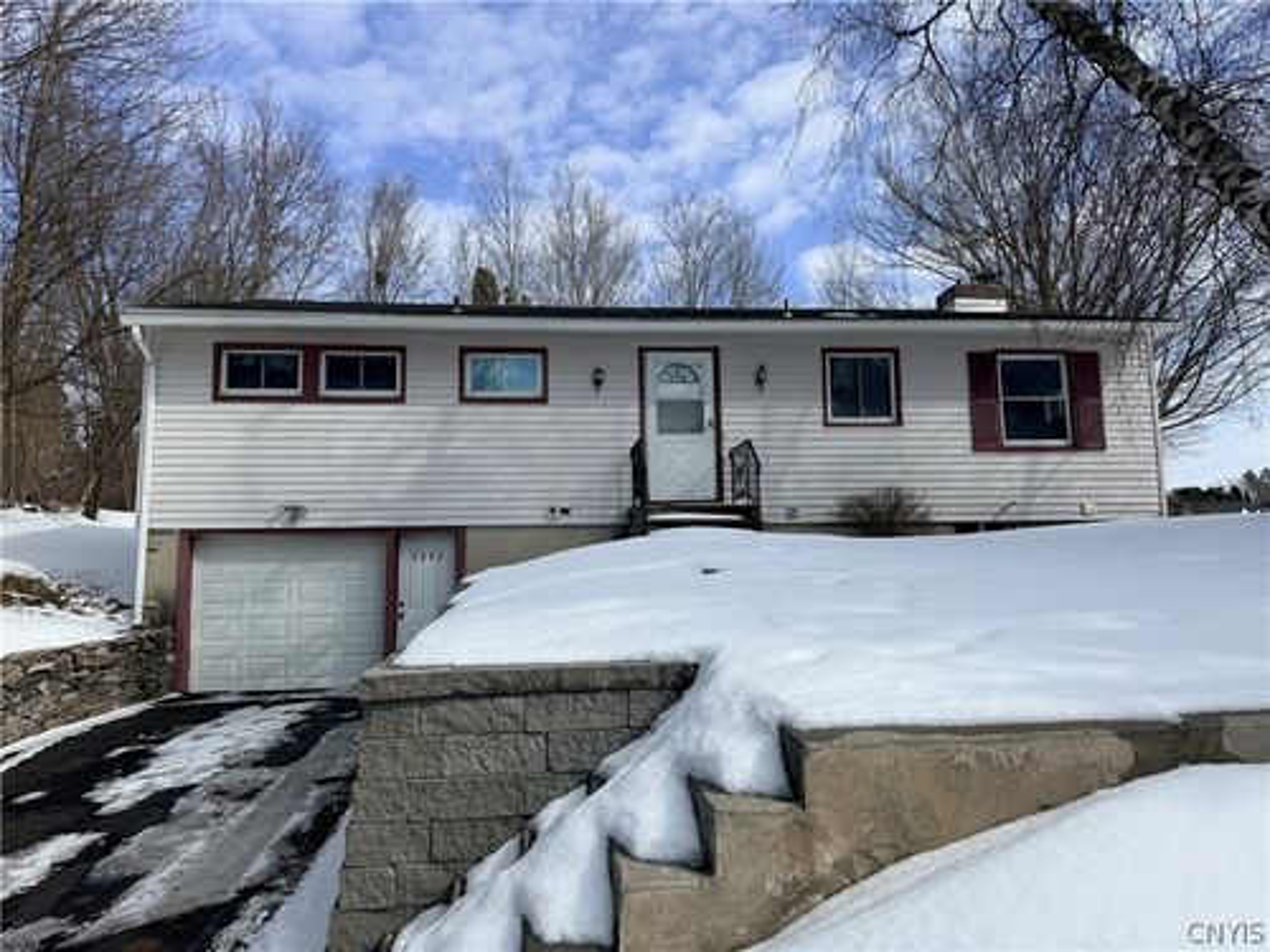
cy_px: 476
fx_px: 881
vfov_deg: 56.8
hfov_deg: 71.6
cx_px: 635
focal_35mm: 24
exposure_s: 1/7353
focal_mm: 6.76
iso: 80
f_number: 1.78
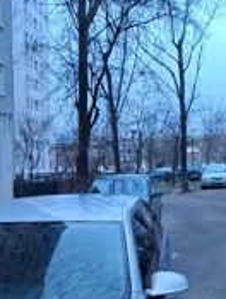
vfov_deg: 31.9
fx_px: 494
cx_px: 21
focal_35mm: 57
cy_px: 275
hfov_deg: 24.9
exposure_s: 1/40
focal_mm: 4.65
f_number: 1.8
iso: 320
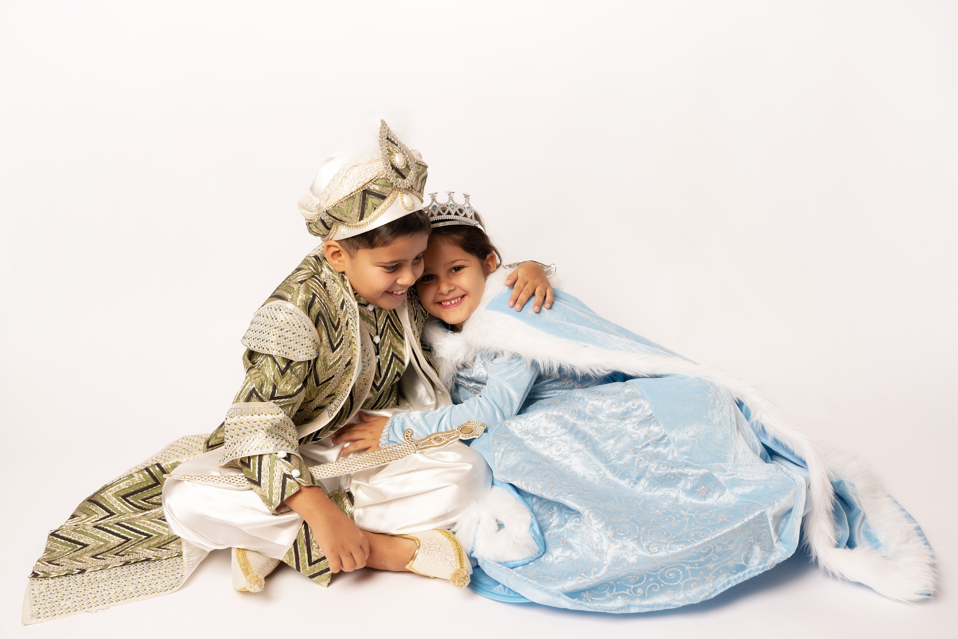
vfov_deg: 36.6
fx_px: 966
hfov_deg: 52.7
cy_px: 320
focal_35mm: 36
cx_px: 479
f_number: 5.6
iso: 100
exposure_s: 1/160
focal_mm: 36.3
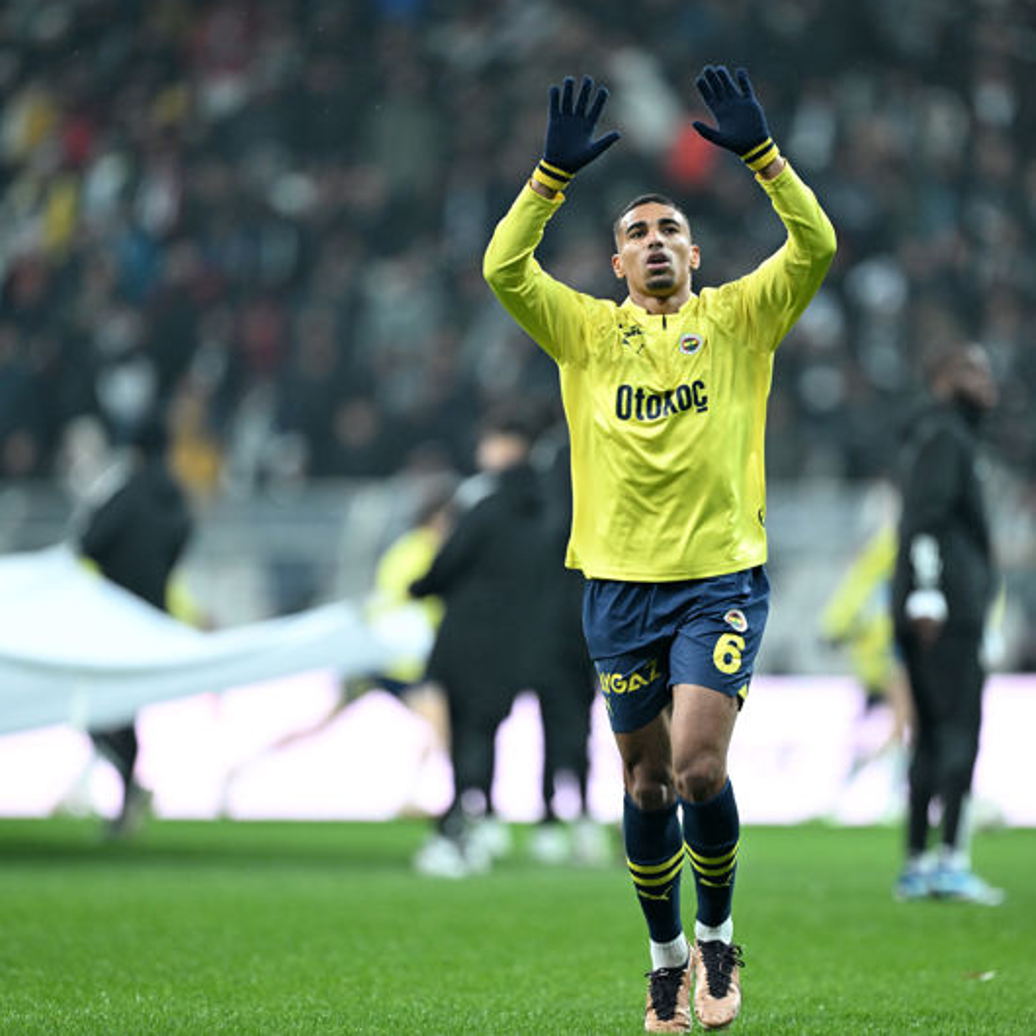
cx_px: 610
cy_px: 517
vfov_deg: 3.4
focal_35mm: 513
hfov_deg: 3.4
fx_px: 17370
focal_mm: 400
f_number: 2.8
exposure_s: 1/1250
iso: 2000
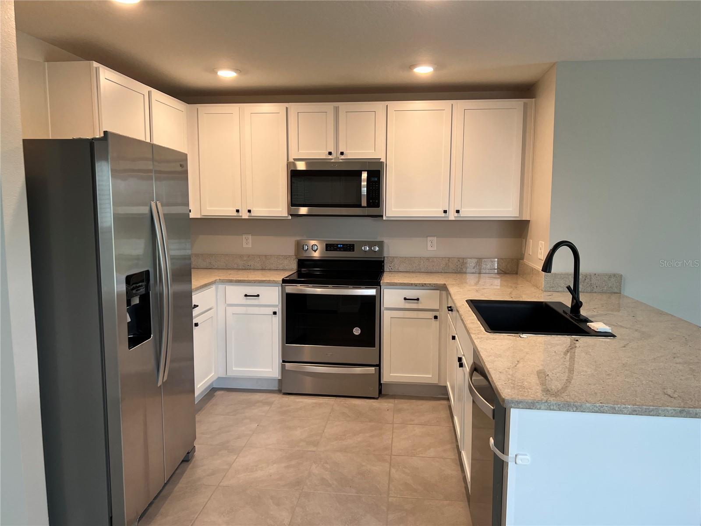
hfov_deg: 67.3
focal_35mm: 26
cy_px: 263
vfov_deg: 53.1
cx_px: 350
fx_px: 527
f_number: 1.5
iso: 100
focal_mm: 5.7
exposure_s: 1/120
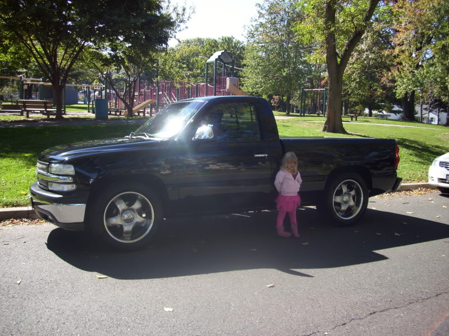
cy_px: 168
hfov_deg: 54.0
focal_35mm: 34
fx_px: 441
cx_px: 224
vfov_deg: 41.8
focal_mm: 5.7
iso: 80
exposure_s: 1/320
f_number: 2.9
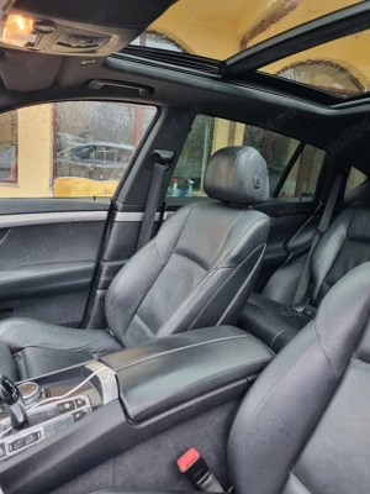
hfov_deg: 53.1
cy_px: 247
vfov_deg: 67.3
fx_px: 371
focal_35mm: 26
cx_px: 185
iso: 160
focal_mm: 5.4
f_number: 1.8
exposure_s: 1/50
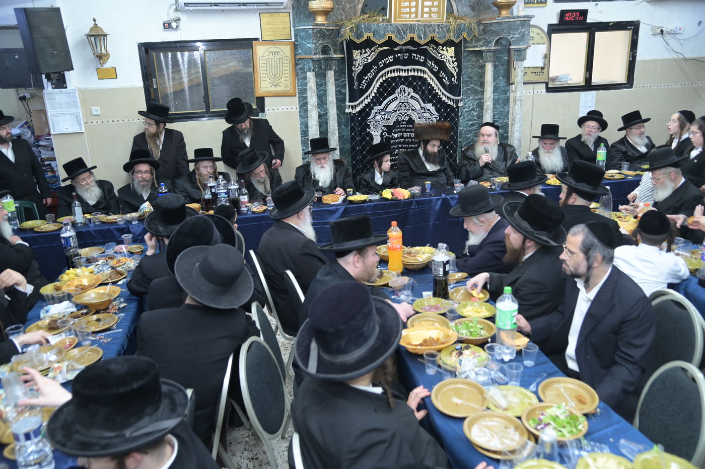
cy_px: 234
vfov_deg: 43.6
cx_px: 352
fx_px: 587
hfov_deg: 62.0
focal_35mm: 30
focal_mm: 30
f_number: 4
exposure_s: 1/200
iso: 1600
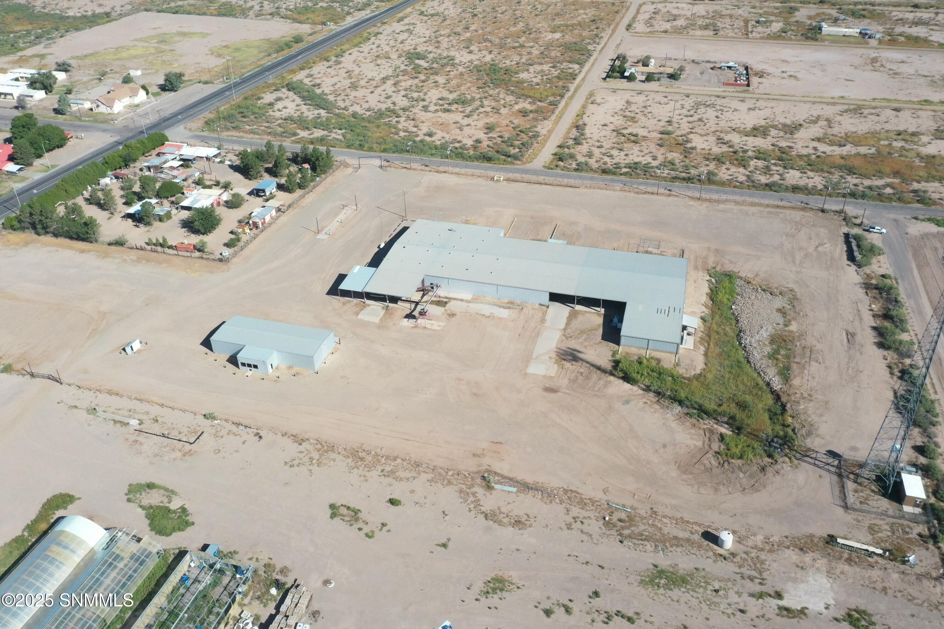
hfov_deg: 65.5
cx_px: 472
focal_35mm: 28
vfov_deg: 46.4
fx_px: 734
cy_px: 314
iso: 800
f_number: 8
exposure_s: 1/1250
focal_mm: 10.26
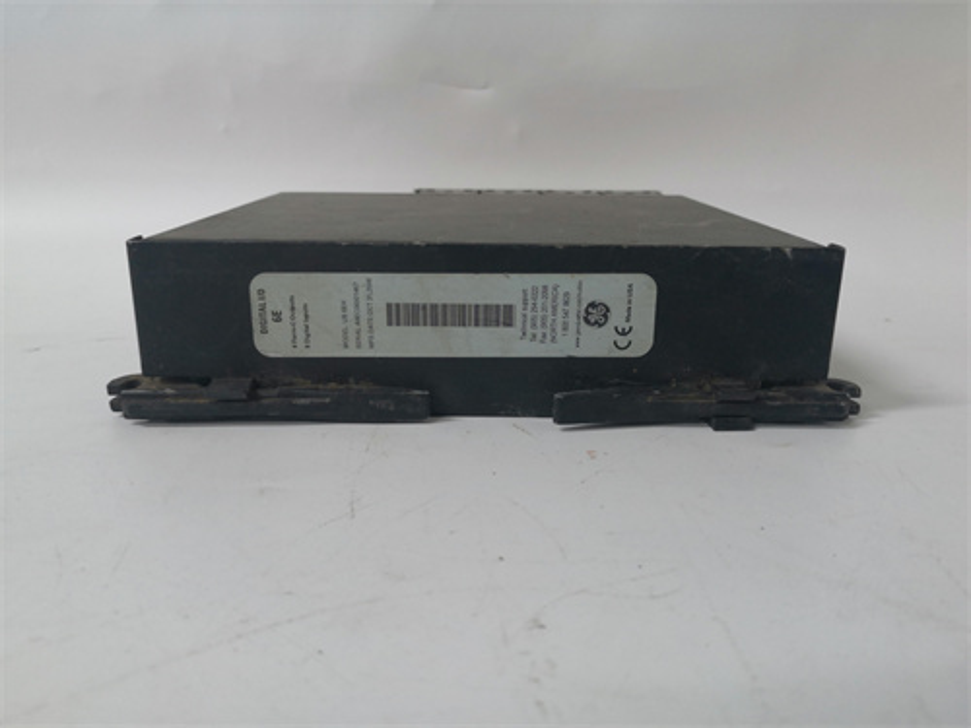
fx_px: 757
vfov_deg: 51.4
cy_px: 364
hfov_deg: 65.3
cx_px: 486
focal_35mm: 27
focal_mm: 3.95
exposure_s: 1/33.3
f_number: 1.8
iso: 125
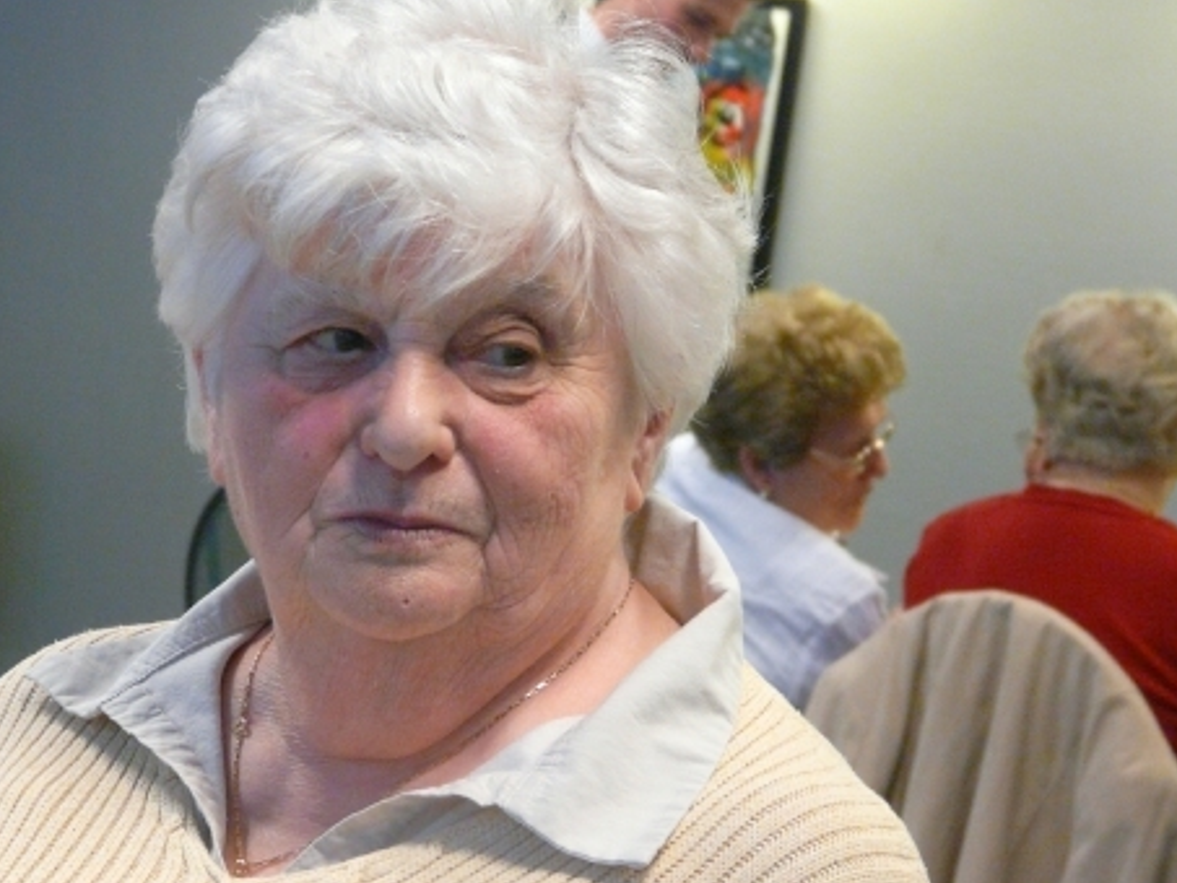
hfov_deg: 12.7
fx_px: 5272
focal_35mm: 155
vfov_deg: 9.6
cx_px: 411
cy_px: 483
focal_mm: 19.2
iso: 400
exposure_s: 1/25
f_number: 3.6
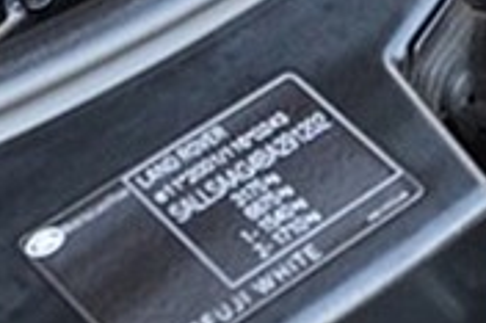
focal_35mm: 196
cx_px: -340
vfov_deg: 6.1
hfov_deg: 10.0
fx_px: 2643
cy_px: -832
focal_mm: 18
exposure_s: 1/80
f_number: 4.5
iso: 400
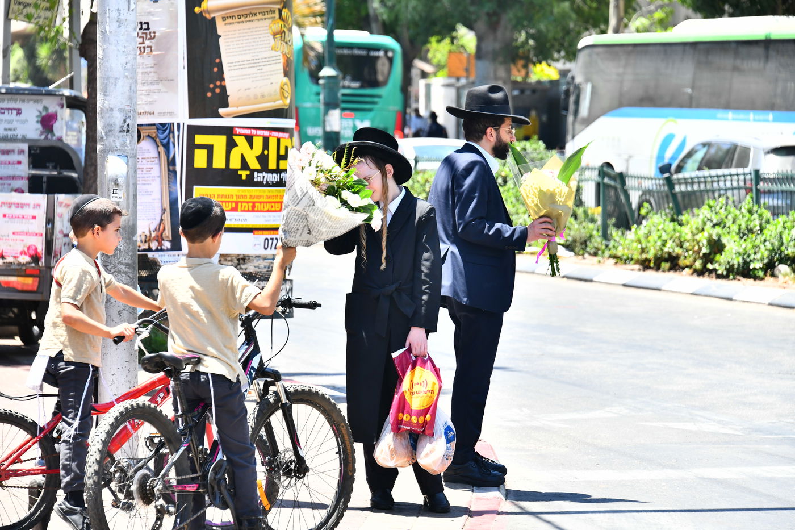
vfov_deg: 8.1
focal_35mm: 170
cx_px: 398
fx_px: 3753
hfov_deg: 12.1
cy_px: 265
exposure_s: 1/800
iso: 1000
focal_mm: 170
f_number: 6.3
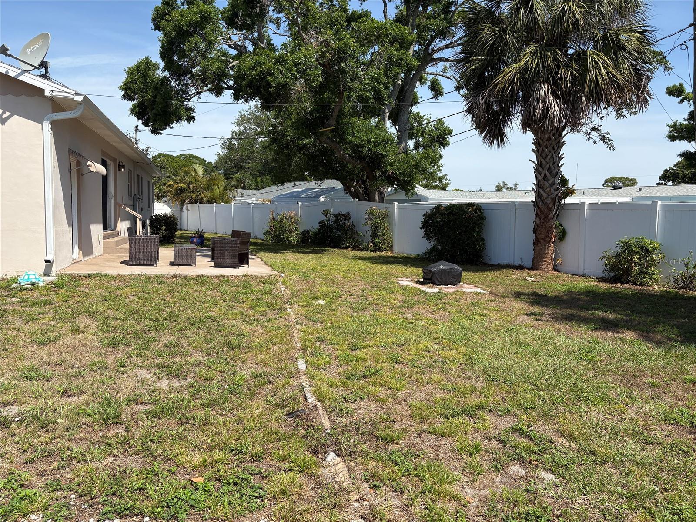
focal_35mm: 26
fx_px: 523
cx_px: 348
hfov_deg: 67.3
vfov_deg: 53.1
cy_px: 261
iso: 50
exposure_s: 1/3125
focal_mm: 5.96
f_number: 1.6
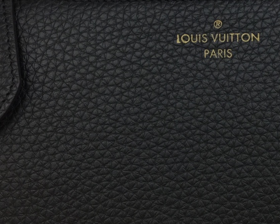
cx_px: 218
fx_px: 505
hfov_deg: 30.3
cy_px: 81
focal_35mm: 61
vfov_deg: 24.9
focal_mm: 4.15
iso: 125
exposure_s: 1/15
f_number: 2.2
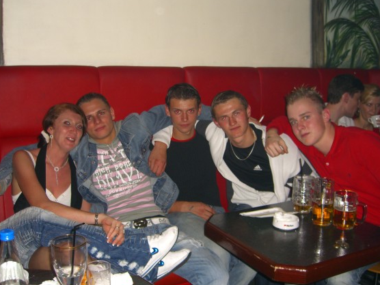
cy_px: 149
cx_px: 195
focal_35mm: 41
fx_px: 450
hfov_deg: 45.8
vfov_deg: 35.1
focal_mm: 7.9
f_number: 2.8
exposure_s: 1/60
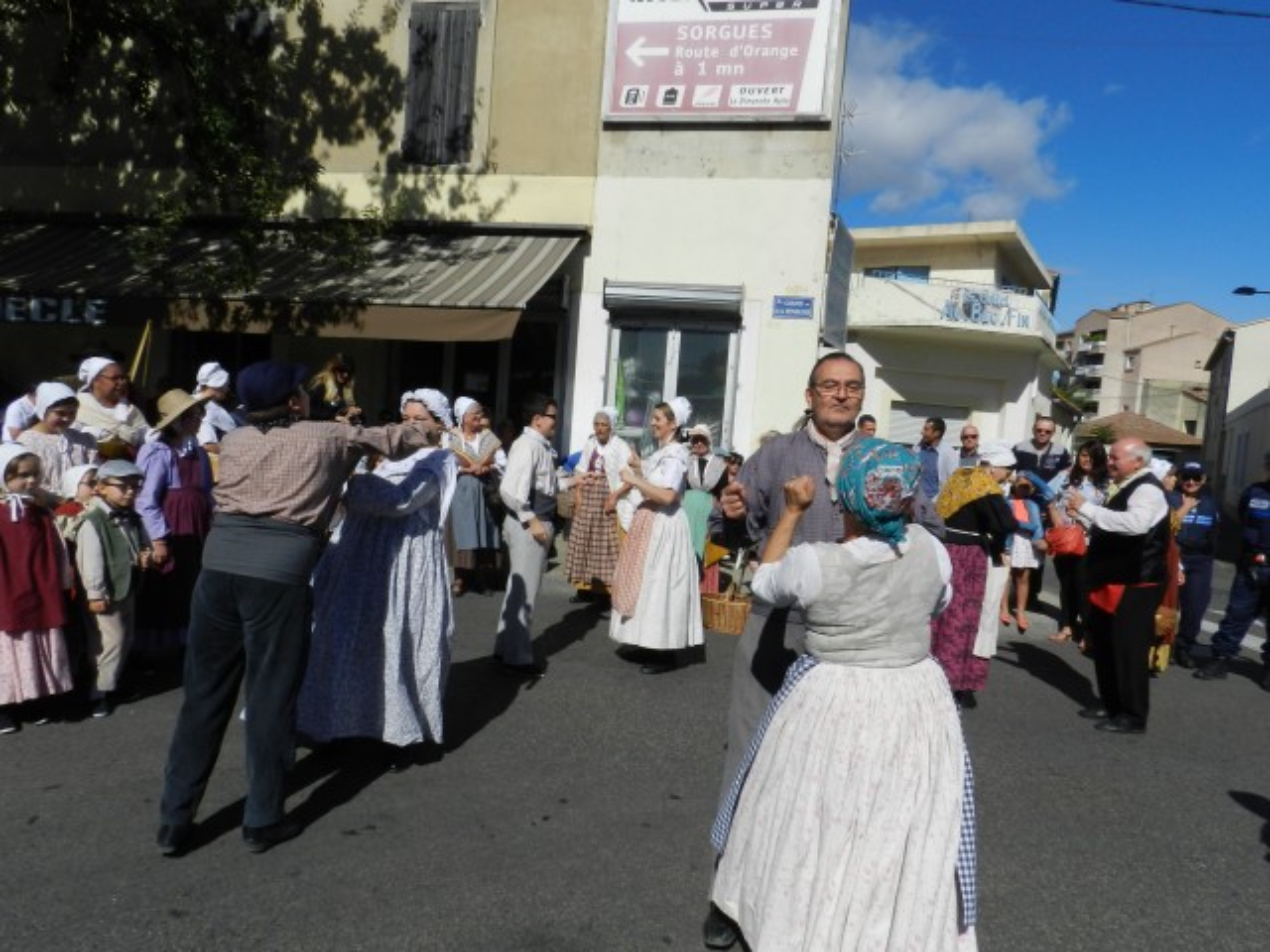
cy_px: 476
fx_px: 844
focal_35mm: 23
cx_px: 635
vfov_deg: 58.9
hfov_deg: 73.9
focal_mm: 4
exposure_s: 1/800
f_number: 6.3
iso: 160
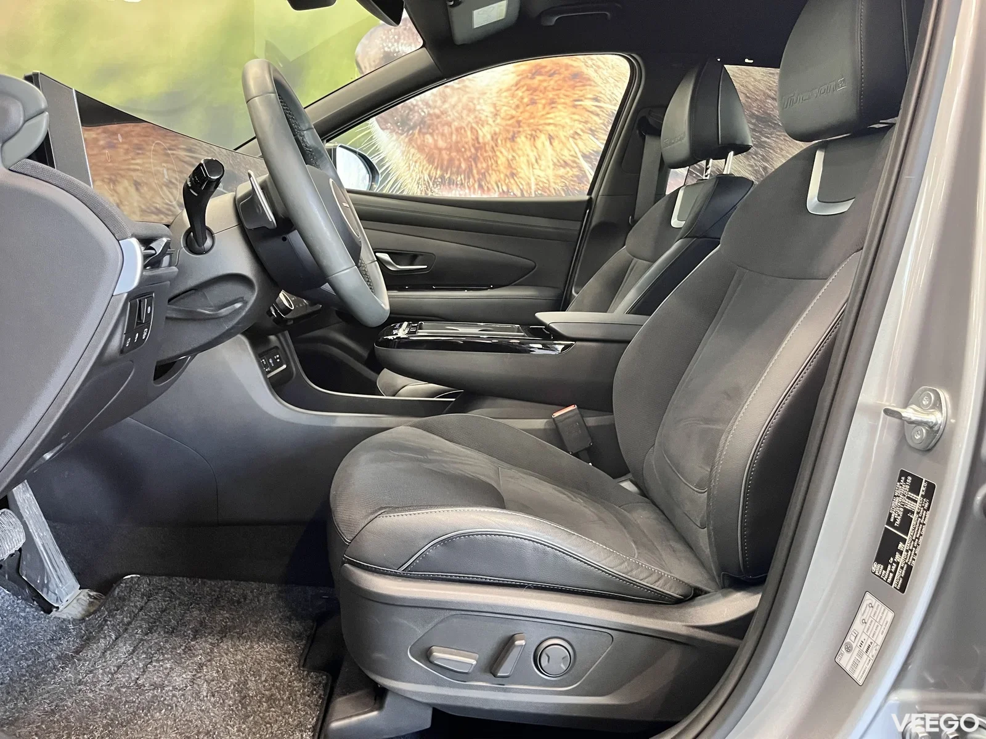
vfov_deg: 53.1
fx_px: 741
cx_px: 493
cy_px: 370
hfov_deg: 67.3
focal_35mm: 26
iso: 500
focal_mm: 5.1
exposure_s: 1/59
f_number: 1.6
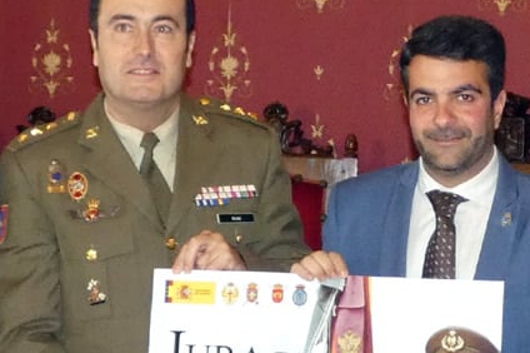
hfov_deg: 11.8
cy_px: 377
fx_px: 2560
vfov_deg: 7.8
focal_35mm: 174
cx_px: 361
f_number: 3.5
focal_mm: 6.5
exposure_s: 1/60
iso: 400
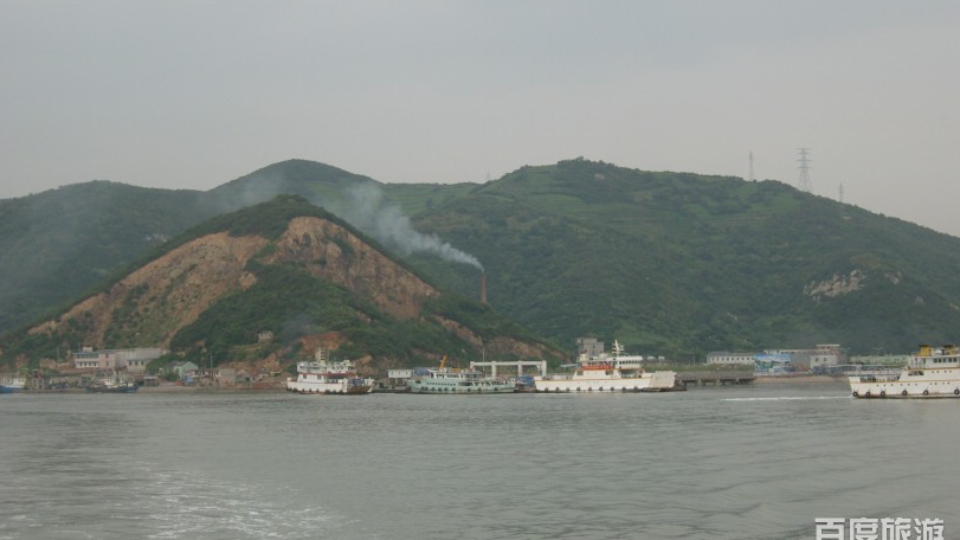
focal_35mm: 80
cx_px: 479
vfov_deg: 15.1
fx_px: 2036
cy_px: 219
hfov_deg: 26.5
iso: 100
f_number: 4.2
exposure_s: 1/500
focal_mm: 15.6
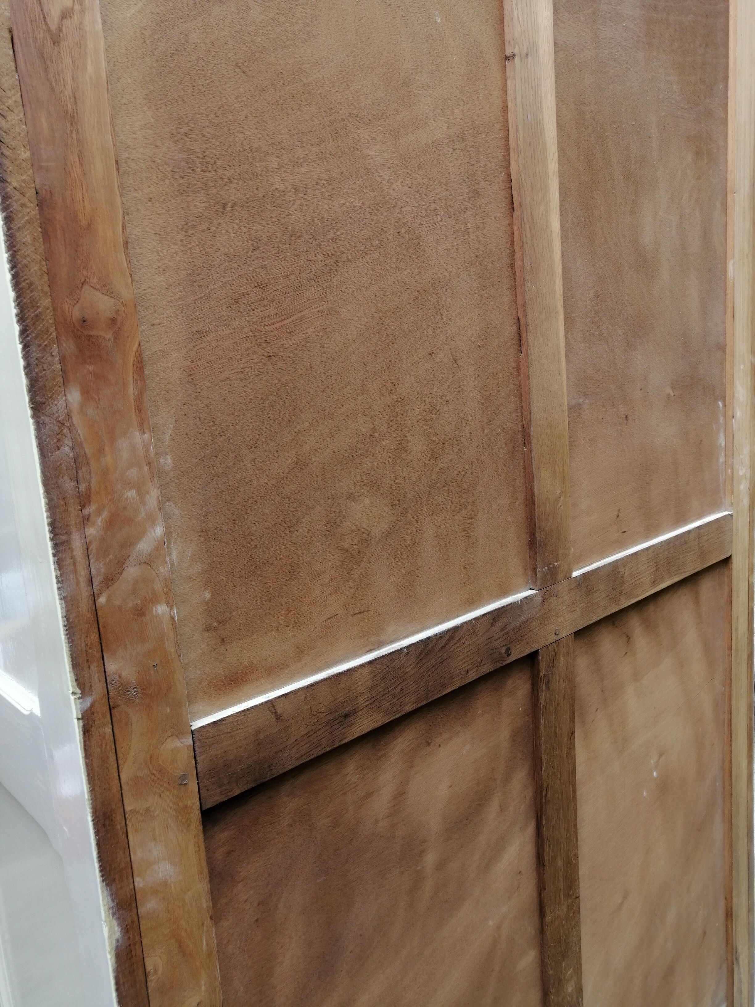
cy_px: 504
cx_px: 378
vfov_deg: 65.3
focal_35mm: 27
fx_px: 785
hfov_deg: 51.4
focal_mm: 3.88
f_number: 1.8
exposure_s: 1/125
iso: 50
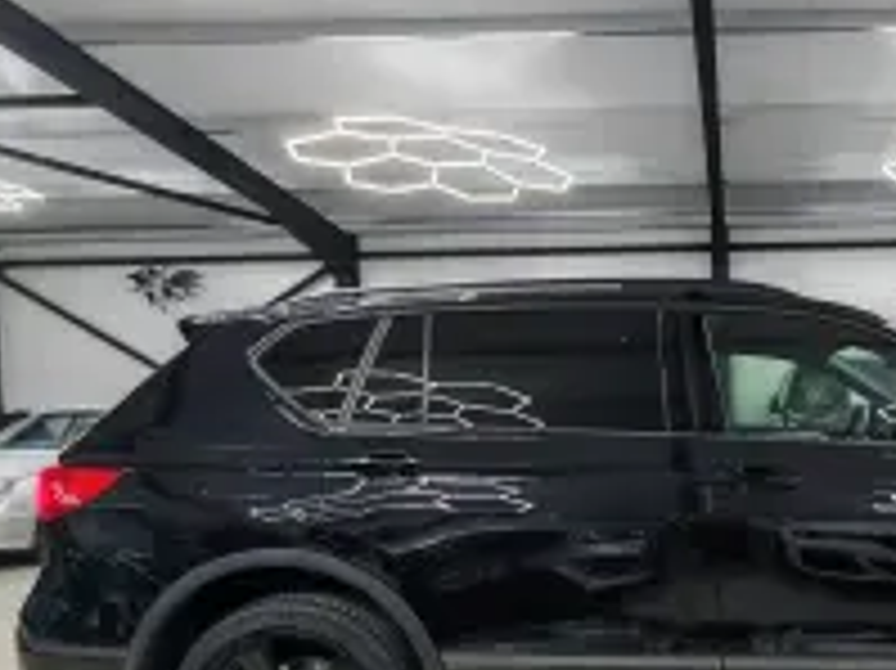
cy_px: 436
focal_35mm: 29
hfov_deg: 56.7
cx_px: 729
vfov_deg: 47.5
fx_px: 750
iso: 100
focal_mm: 1.96
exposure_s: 1/50
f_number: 2.2
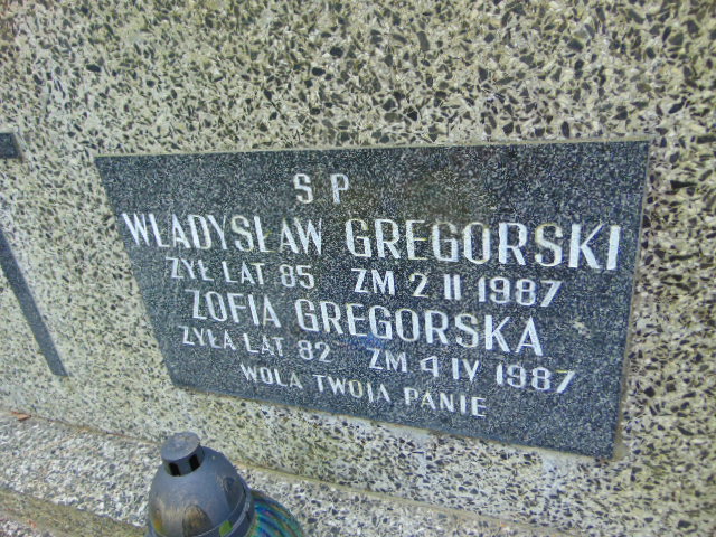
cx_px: 358
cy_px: 268
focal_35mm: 25
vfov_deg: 54.9
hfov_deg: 69.4
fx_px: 517
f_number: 3
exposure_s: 1/125
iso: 100
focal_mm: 4.5
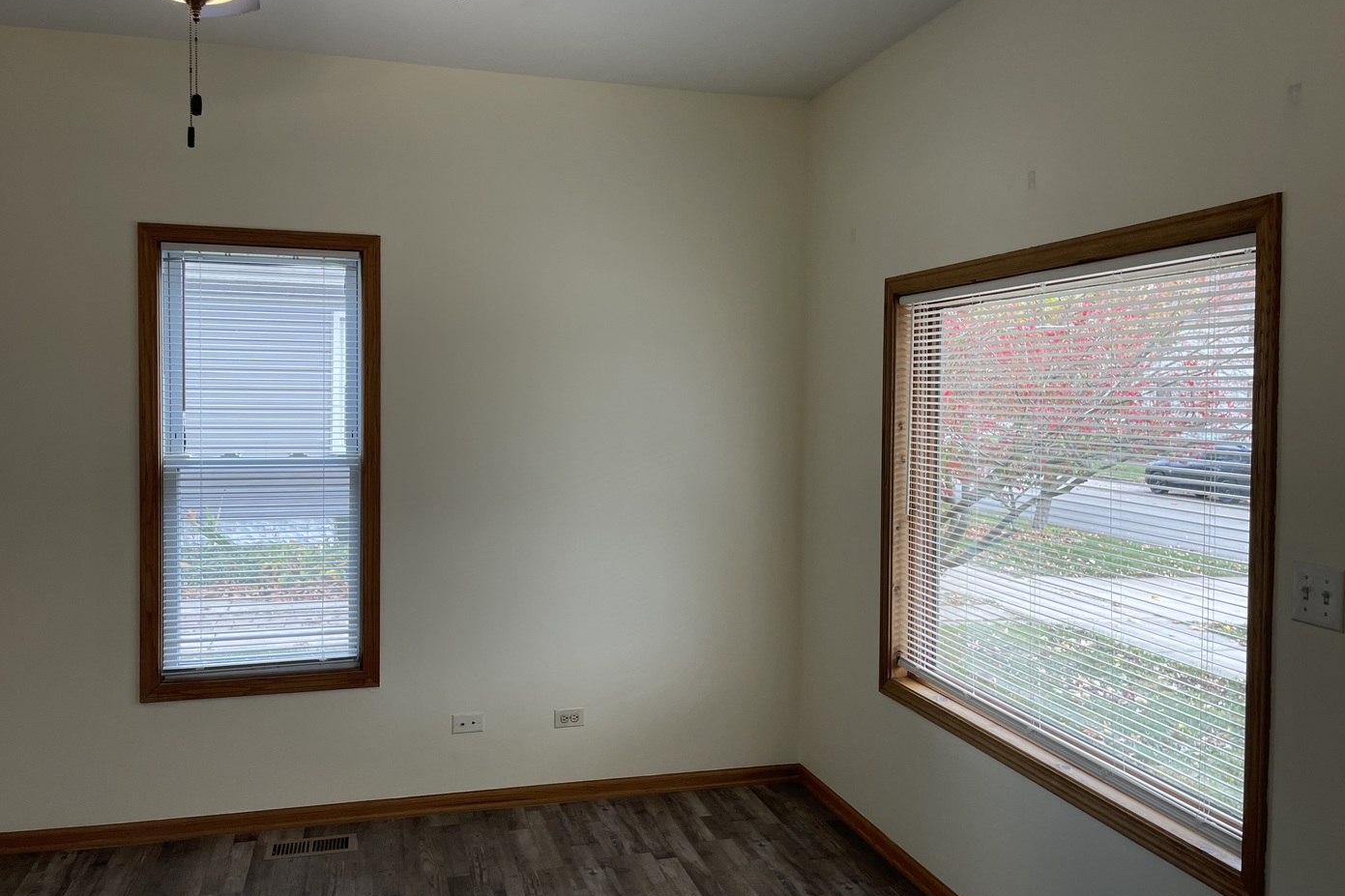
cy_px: 417
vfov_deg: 46.4
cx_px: 665
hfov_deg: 65.5
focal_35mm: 28
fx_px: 1046
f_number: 1.6
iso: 64
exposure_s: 1/120
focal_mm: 4.2
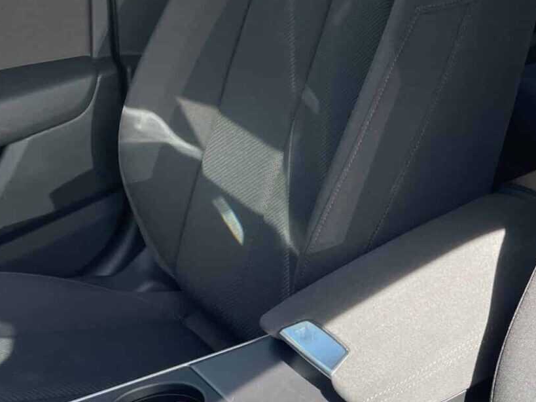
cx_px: 556
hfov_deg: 27.8
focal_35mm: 65
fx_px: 1006
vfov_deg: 22.0
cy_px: 371
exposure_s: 1/394
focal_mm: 4.2
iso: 32
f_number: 1.6
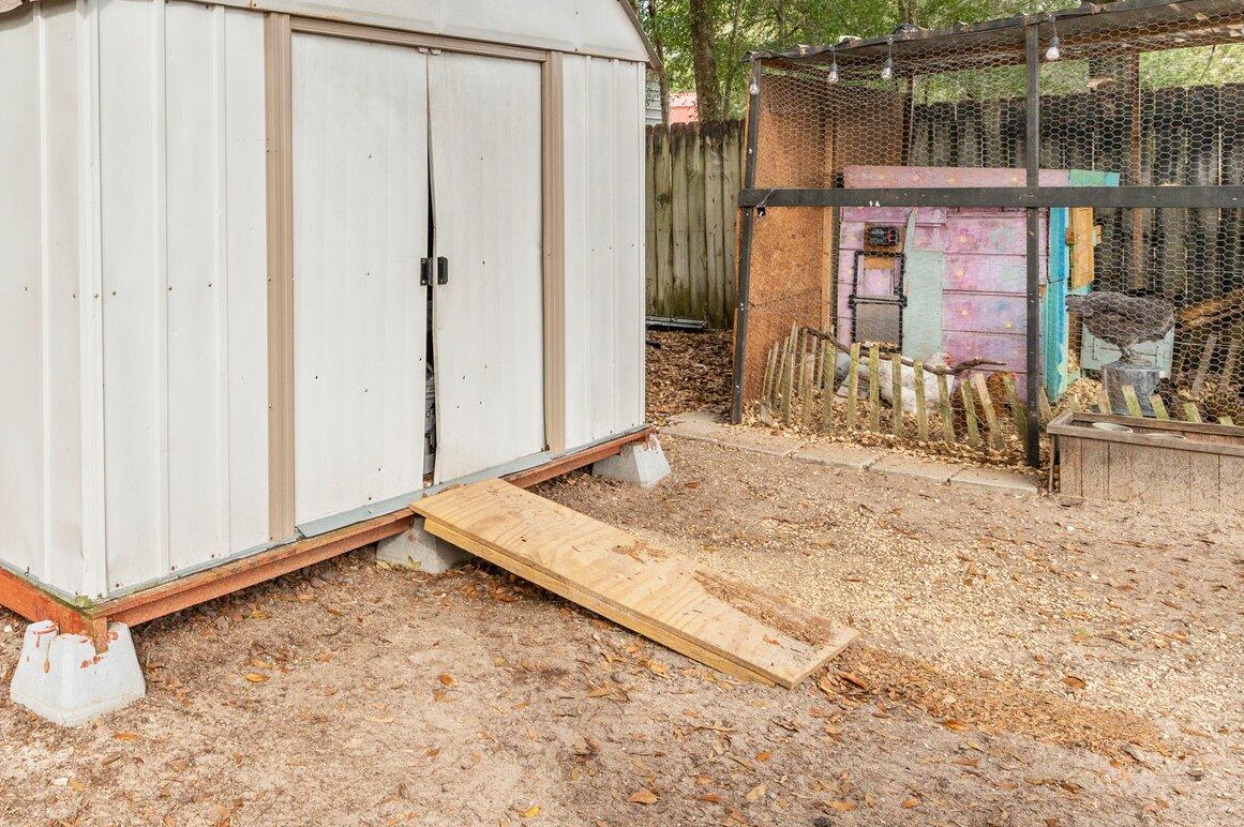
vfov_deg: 42.2
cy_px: 207
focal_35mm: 30
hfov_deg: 56.1
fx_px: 1036
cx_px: 196
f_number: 9
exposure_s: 1/250
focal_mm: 17
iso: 250
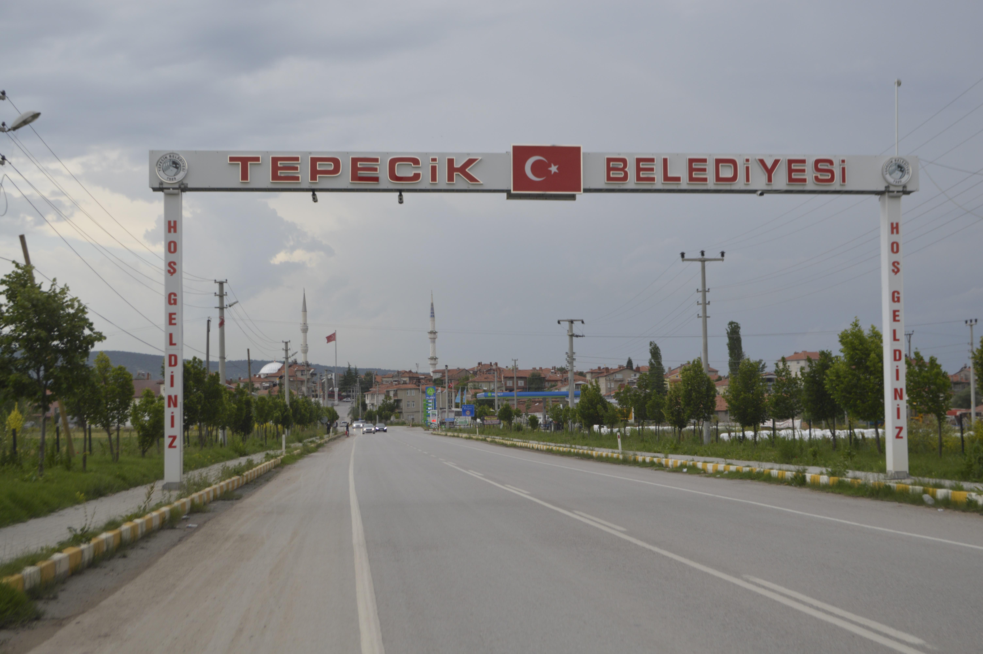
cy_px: 327
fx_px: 1637
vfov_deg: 22.6
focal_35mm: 60
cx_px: 492
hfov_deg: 33.4
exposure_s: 1/125
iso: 140
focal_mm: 40
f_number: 5.6
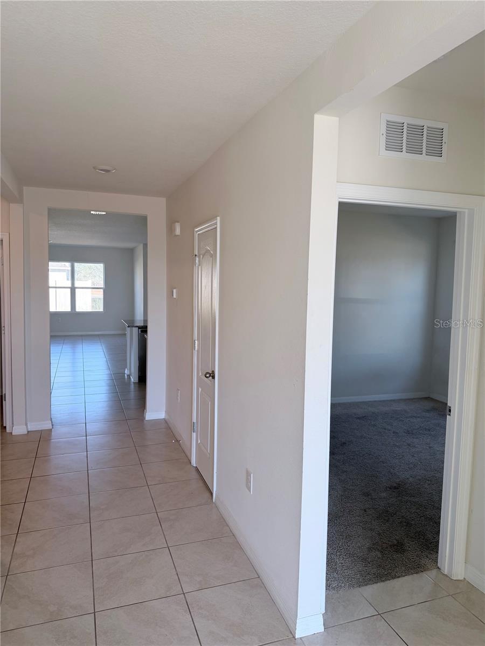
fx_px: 448
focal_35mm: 24
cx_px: 242
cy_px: 323
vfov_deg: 71.6
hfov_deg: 56.8
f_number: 1.78
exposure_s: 1/182
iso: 100
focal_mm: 6.76
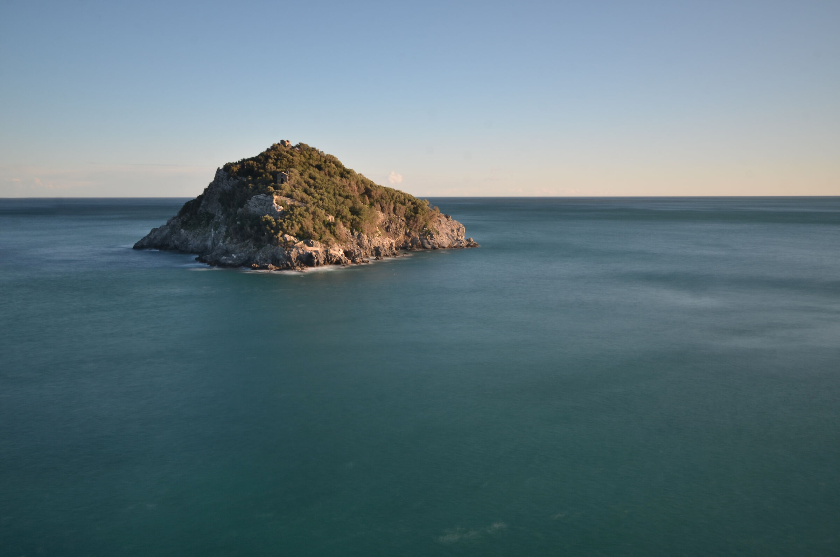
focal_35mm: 27
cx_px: 420
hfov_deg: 67.5
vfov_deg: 47.7
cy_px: 278
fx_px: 629
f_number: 11
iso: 100
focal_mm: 18
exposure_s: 13
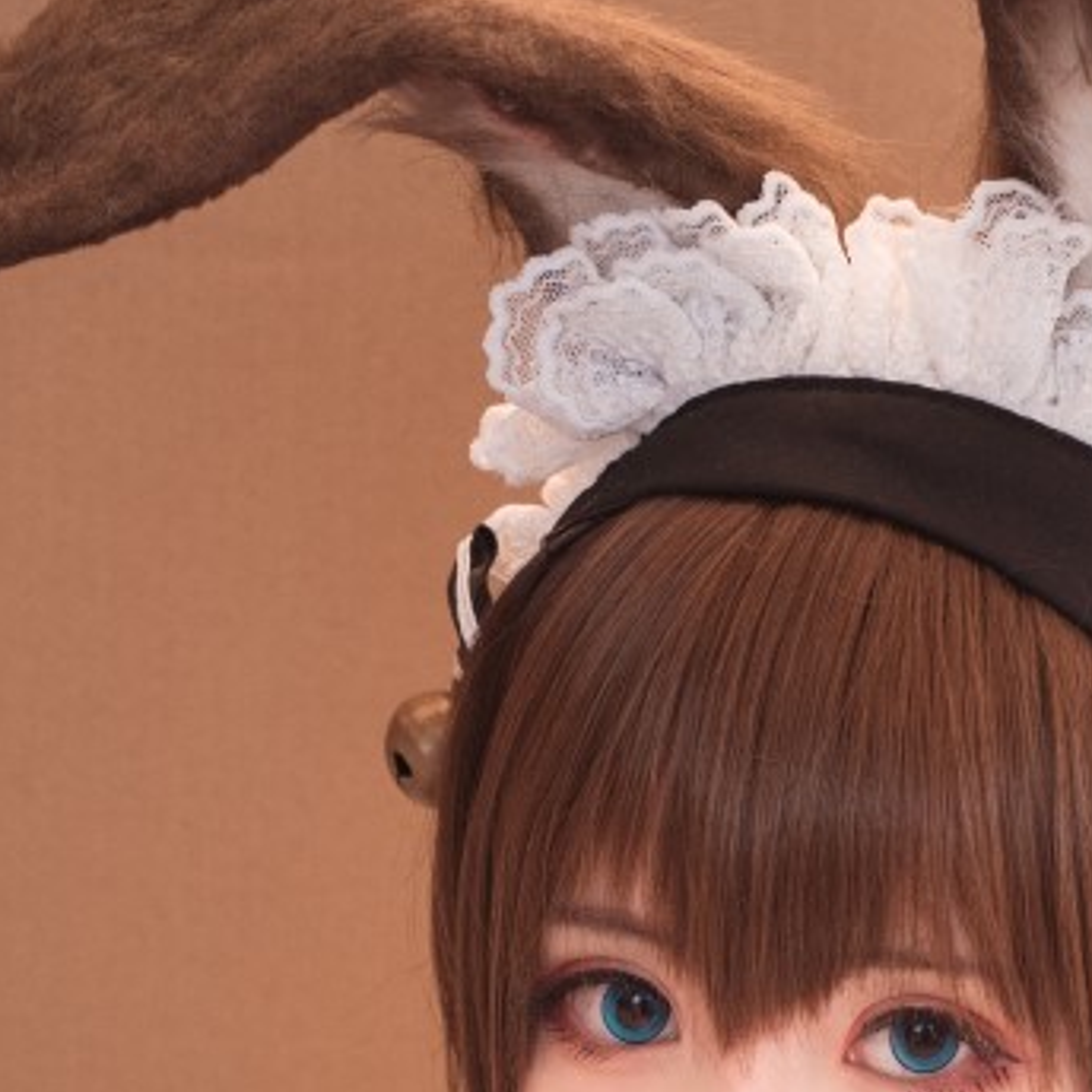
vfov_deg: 7.0
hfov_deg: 7.1
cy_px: 1486
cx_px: 829
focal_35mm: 246
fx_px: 8780
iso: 1600
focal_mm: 83
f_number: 5.6
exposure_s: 1/125
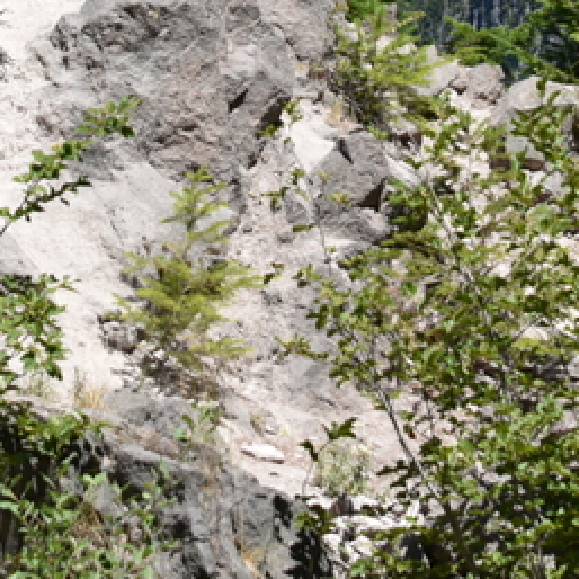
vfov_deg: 8.1
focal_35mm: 212
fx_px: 4012
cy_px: -273
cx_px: 273
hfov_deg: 8.3
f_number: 8
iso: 100
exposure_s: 1/250
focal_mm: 50
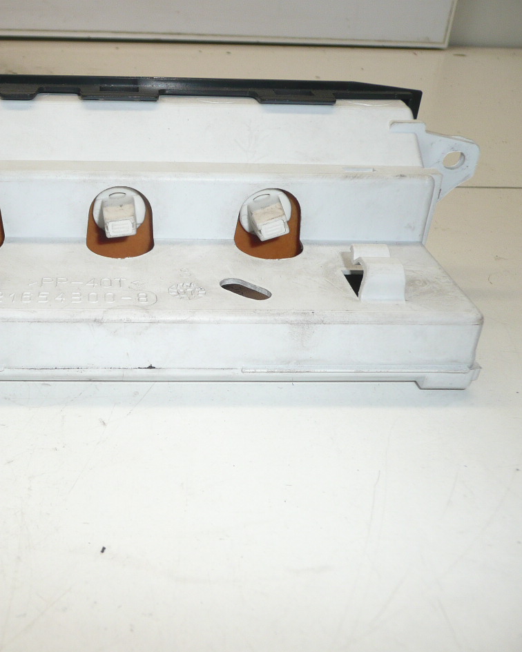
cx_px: 110
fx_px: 715
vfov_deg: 49.1
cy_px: 326
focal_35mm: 37
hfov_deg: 38.7
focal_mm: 4.6
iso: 100
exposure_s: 1/100
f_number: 3.3
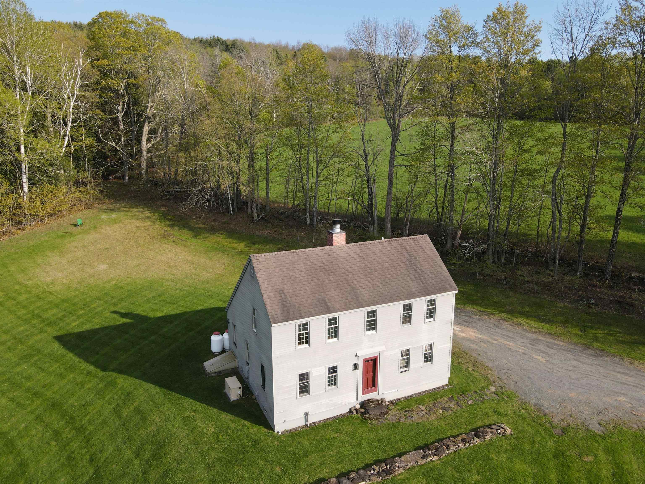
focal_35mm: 24
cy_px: 242
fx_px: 447
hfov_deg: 71.6
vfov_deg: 56.8
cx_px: 322
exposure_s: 1/400
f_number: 2.8
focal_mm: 4.5
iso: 100
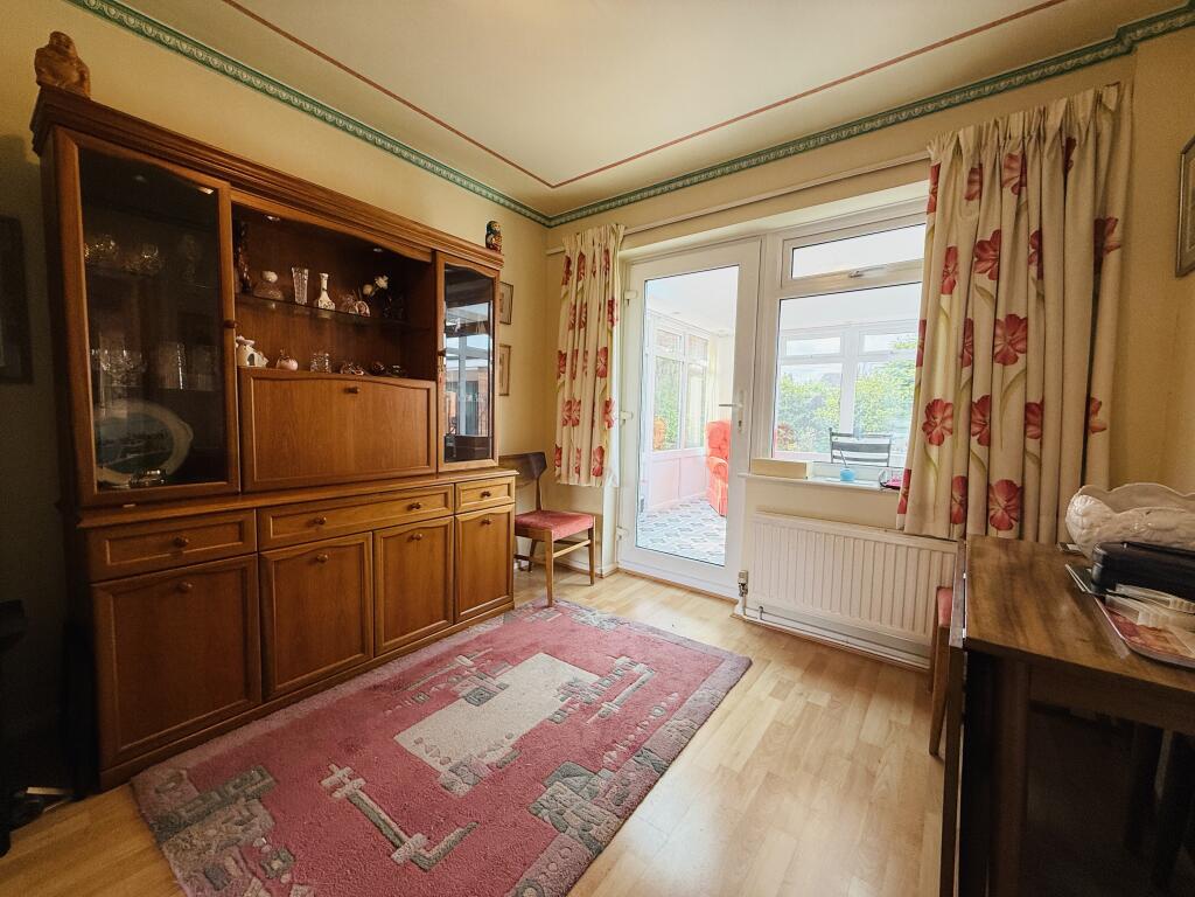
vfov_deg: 85.7
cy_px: 448
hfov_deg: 102.1
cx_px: 598
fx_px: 483
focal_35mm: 14
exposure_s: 1/100
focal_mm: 2.22
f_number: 2.2
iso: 80
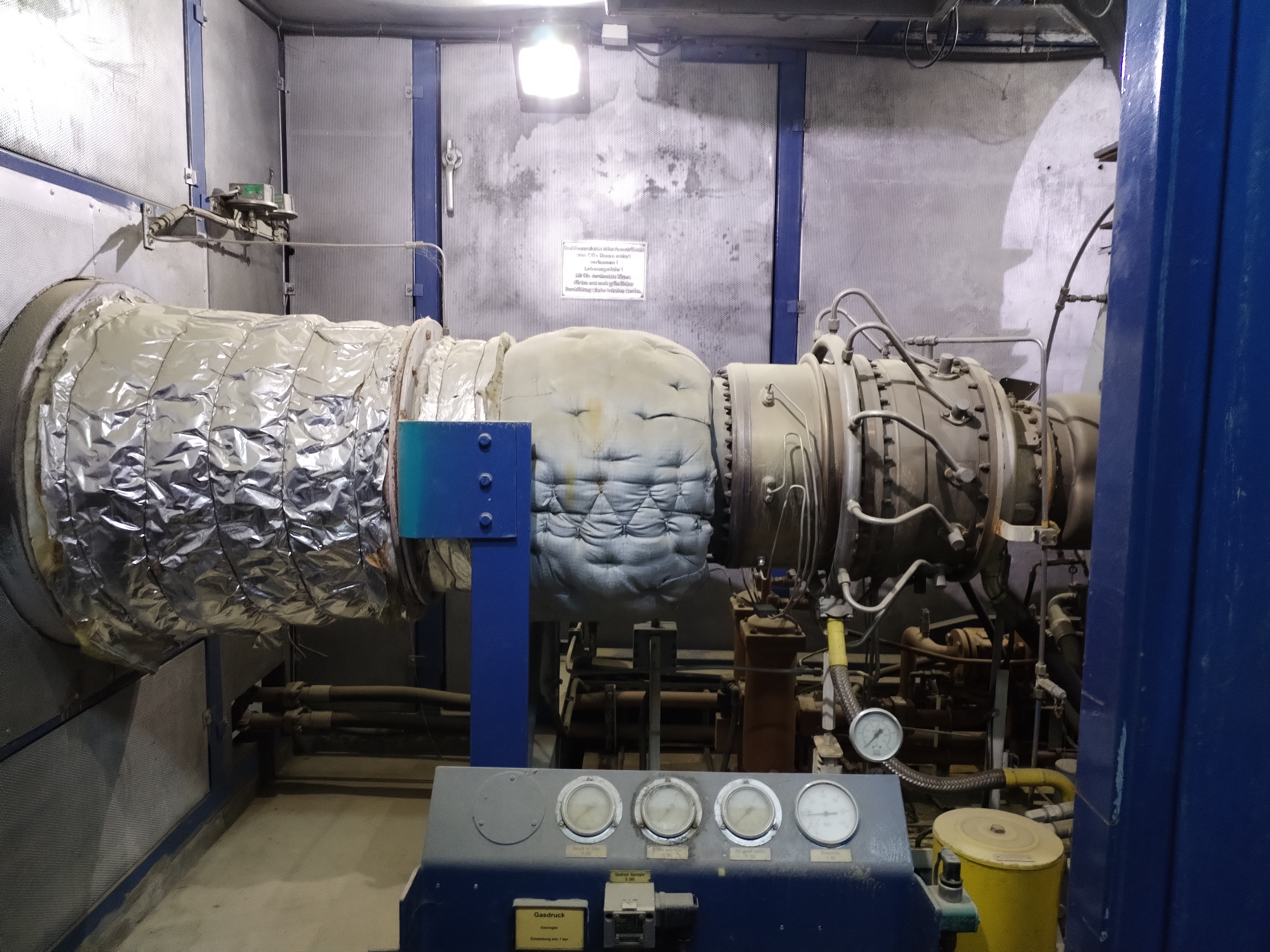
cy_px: 476
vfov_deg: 53.1
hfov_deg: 67.3
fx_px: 954
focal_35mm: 26
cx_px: 635
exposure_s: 1/33.3
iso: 793
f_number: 1.8
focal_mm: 4.75
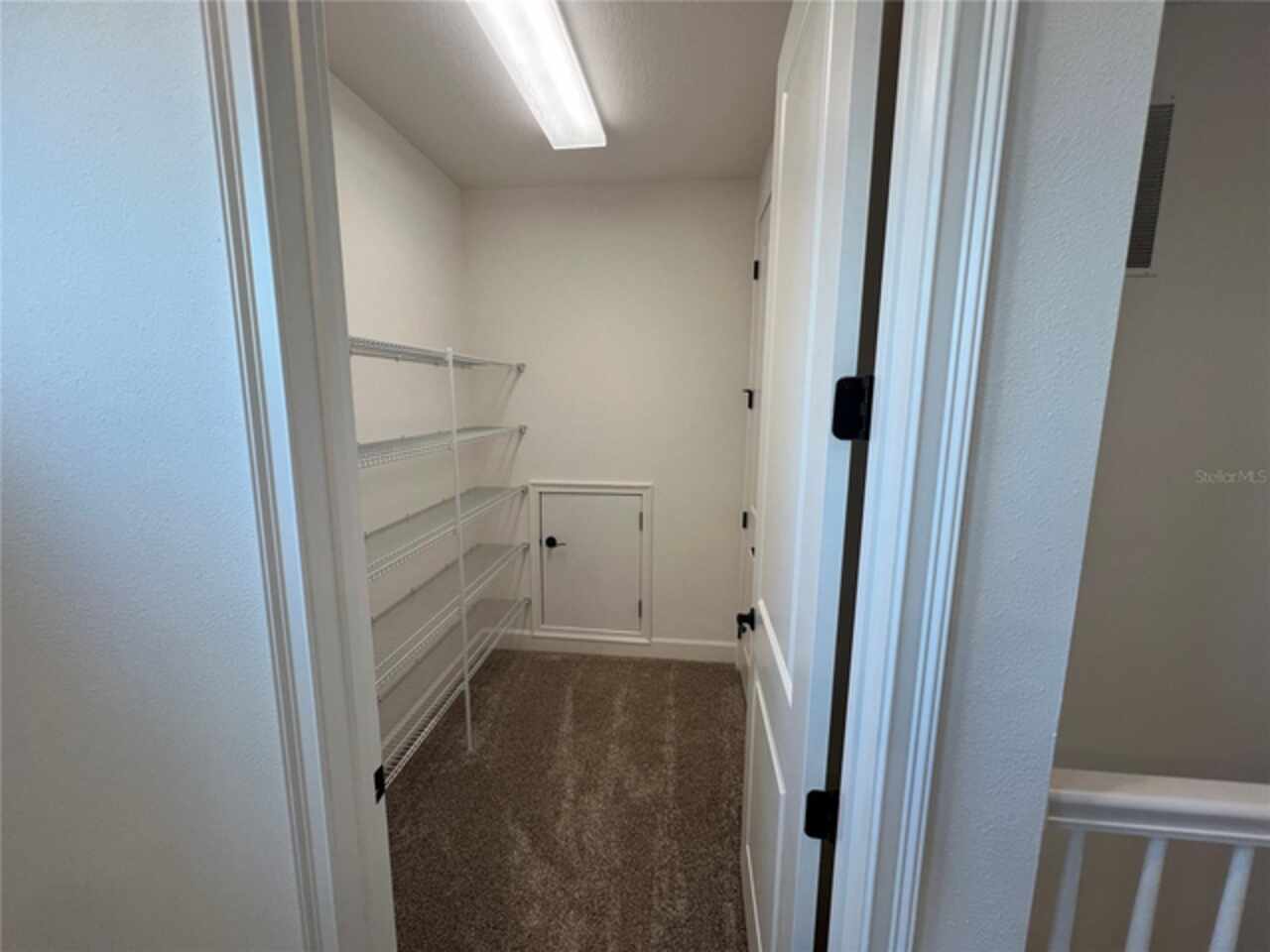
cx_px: 635
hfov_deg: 106.2
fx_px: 477
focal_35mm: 13
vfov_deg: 89.9
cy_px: 476
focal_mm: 1.57
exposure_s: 1/120
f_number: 1.8
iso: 80
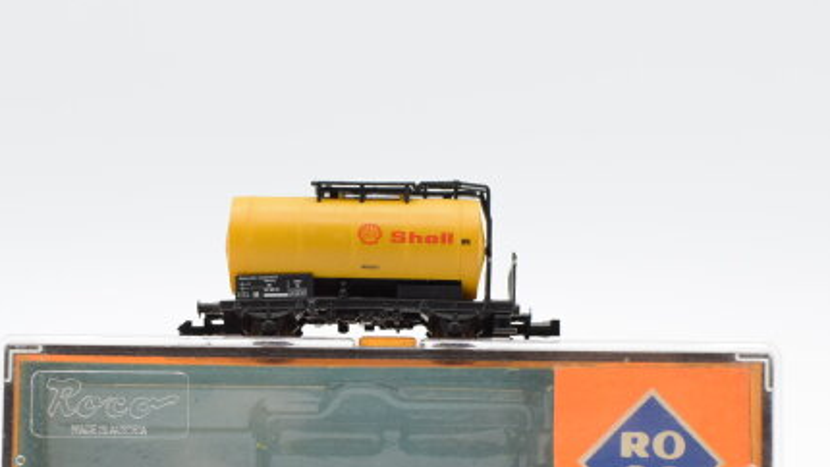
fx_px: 1689
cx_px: 373
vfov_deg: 15.7
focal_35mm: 77
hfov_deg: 27.6
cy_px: 362
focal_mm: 35
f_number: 8
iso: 640
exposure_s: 1/200
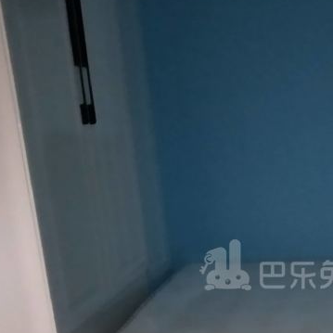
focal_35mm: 63
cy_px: 265
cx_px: 274
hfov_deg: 26.7
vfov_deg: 26.8
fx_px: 686
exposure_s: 1/25
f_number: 1.7
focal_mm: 5.5
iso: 1220
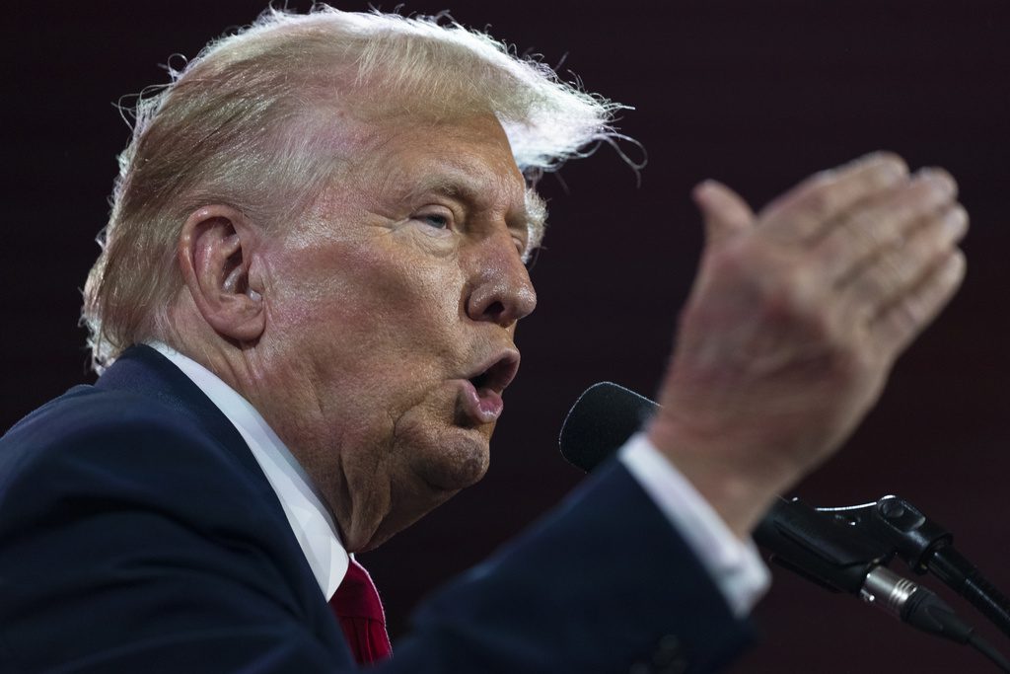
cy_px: 337
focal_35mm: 300
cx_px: 505
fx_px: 8417
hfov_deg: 6.9
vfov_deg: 4.6
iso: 2500
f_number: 2.8
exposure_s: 1/800
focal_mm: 300
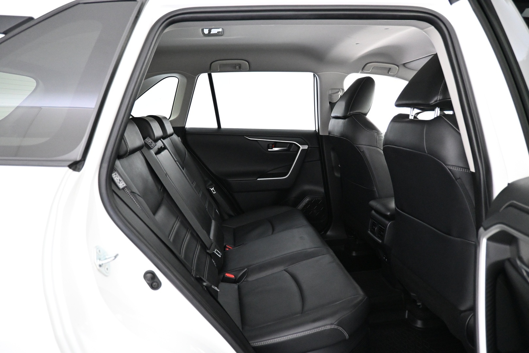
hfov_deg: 73.7
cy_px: 176
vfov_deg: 53.1
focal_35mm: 24
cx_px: 264
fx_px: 353
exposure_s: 1/40
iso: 4000
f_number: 3.5
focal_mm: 16
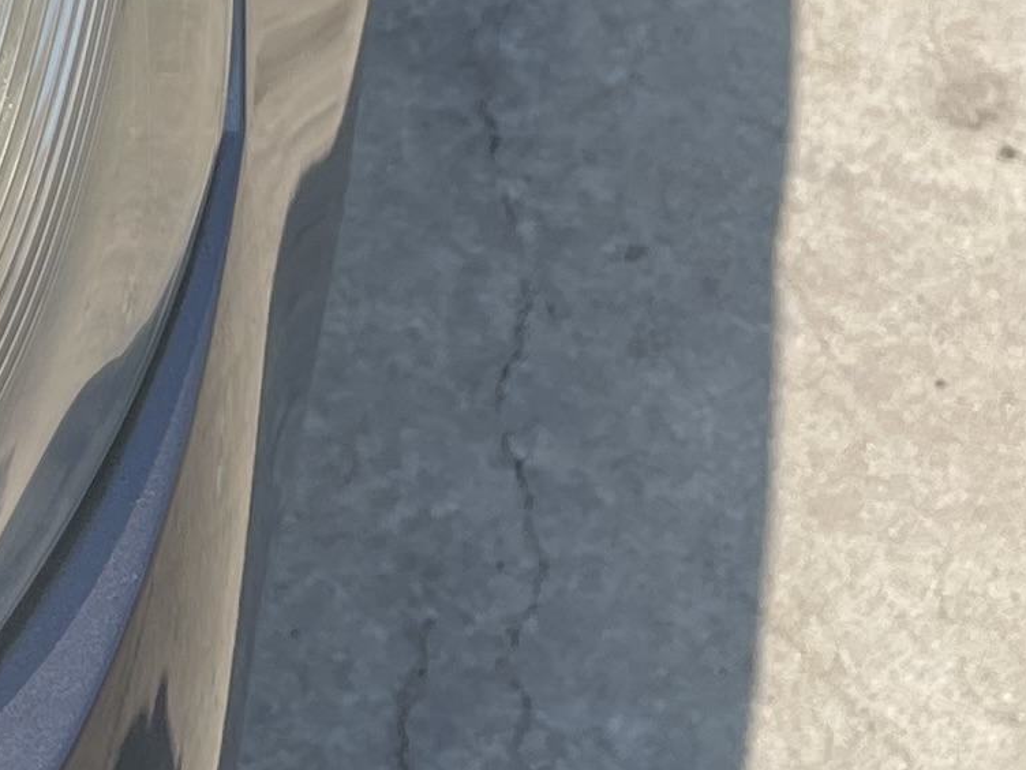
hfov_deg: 13.6
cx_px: -640
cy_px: -528
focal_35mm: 134
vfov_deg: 10.5
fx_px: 3972
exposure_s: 1/2203
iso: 32
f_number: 1.6
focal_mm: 5.1
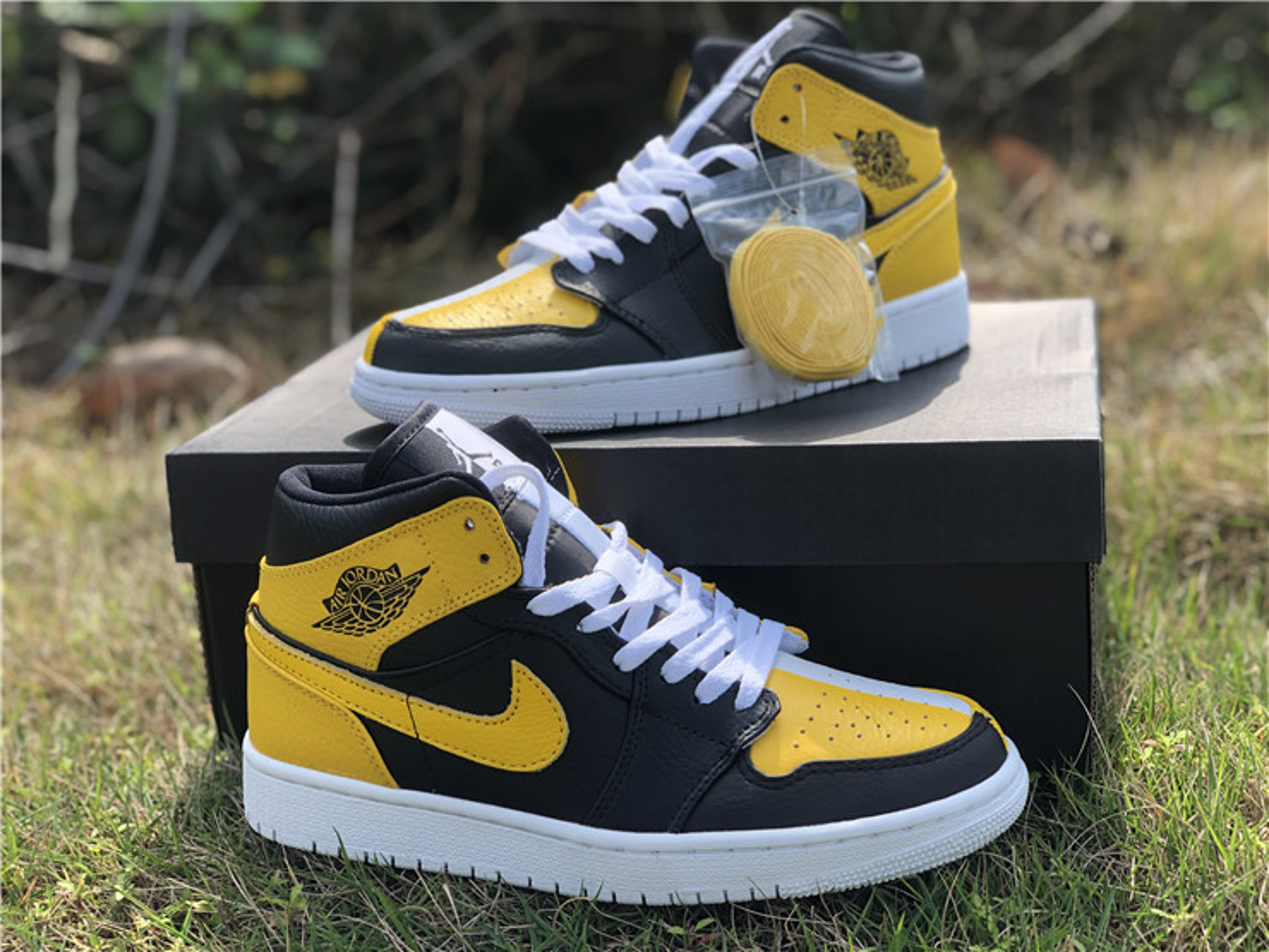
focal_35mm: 52
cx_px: 634
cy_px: 476
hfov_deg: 36.8
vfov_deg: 28.0
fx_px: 1906
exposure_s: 1/262
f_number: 2.4
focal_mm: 6
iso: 16
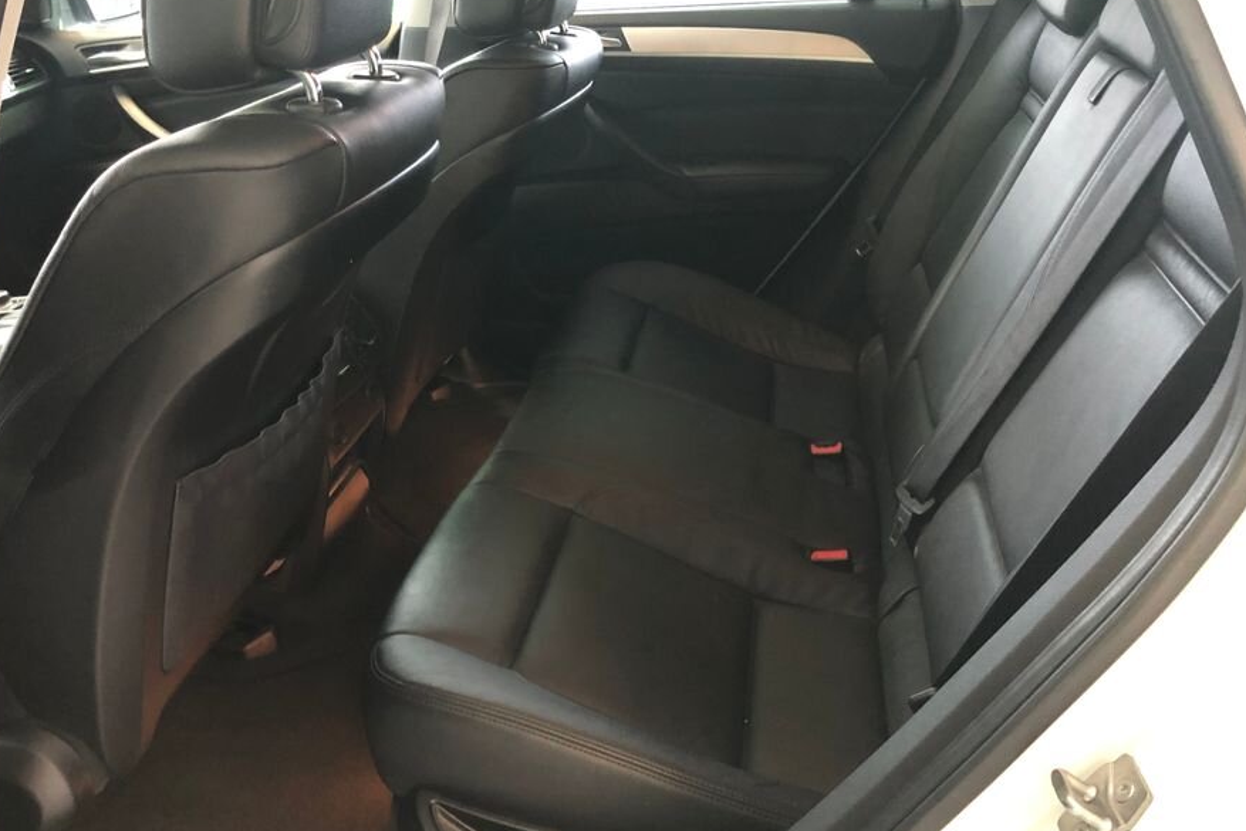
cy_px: 342
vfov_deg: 38.8
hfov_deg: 55.7
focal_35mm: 34
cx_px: 573
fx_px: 1177
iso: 80
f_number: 1.8
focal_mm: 3.99
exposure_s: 1/5
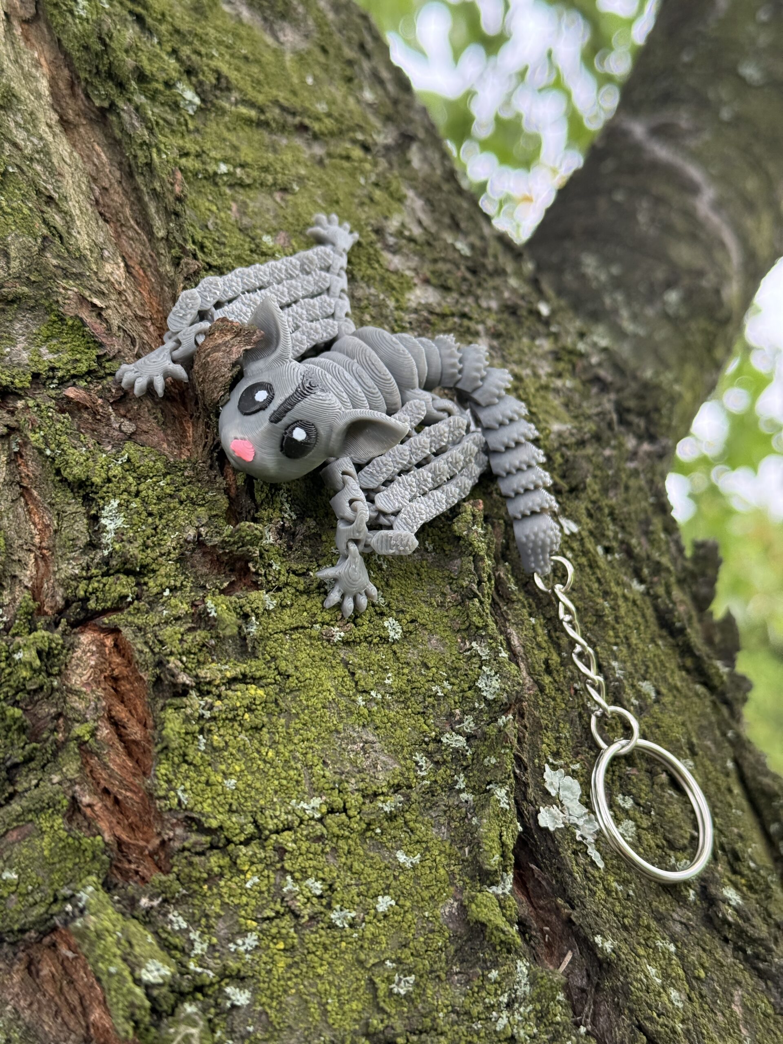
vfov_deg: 39.7
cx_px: 392
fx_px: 1448
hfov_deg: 30.3
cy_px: 522
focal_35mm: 48
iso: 160
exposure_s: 1/227
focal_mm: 6.76
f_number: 1.78
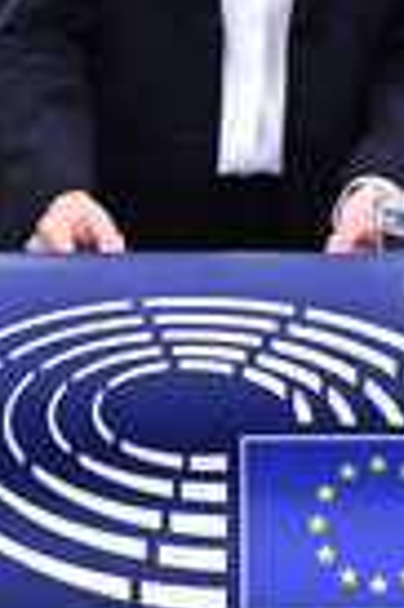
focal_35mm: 1755
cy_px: 84
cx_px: 231
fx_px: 29615
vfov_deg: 1.2
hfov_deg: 0.8
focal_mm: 600
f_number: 6.3
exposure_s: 1/1000
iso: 16000
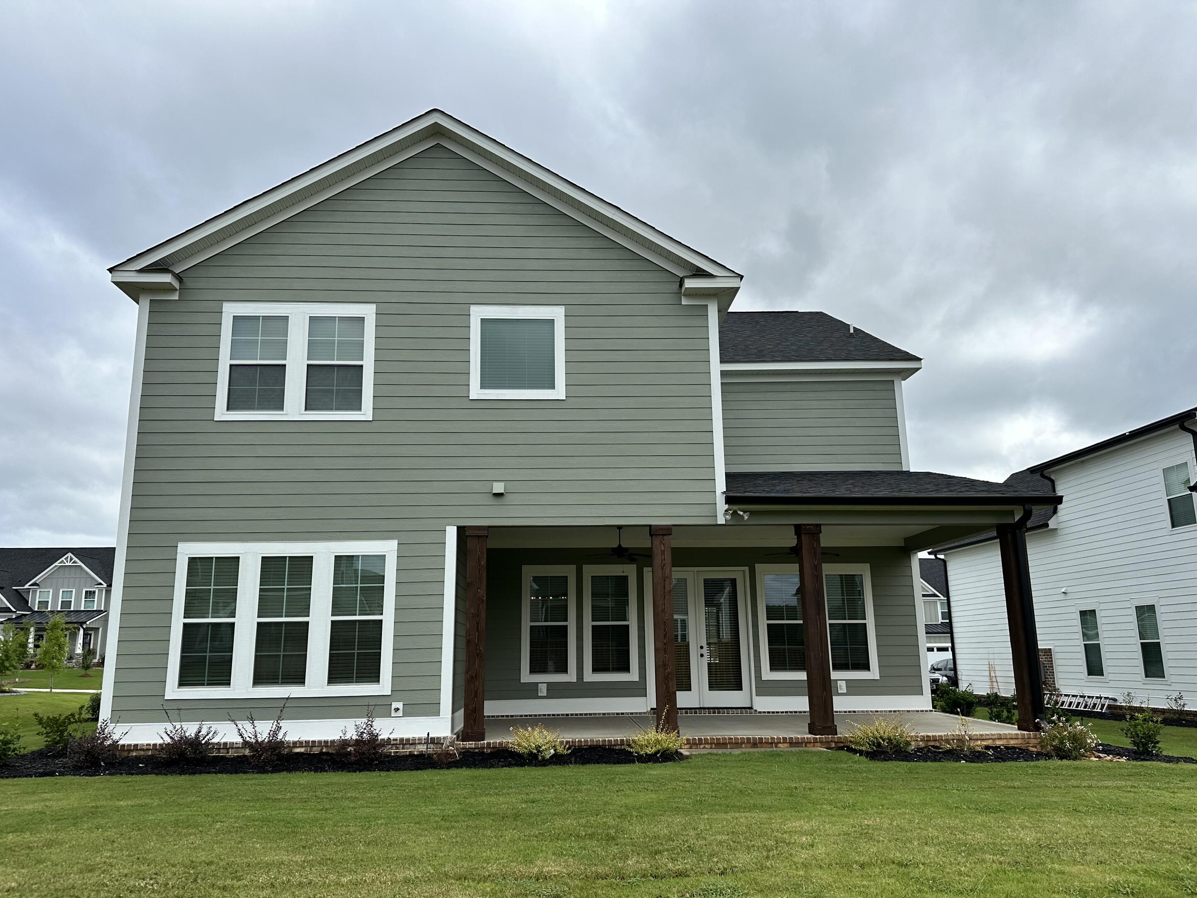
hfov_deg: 69.4
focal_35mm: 25
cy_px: 465
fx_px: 864
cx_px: 590
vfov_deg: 54.9
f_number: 1.78
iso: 80
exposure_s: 1/4762
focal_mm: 6.86
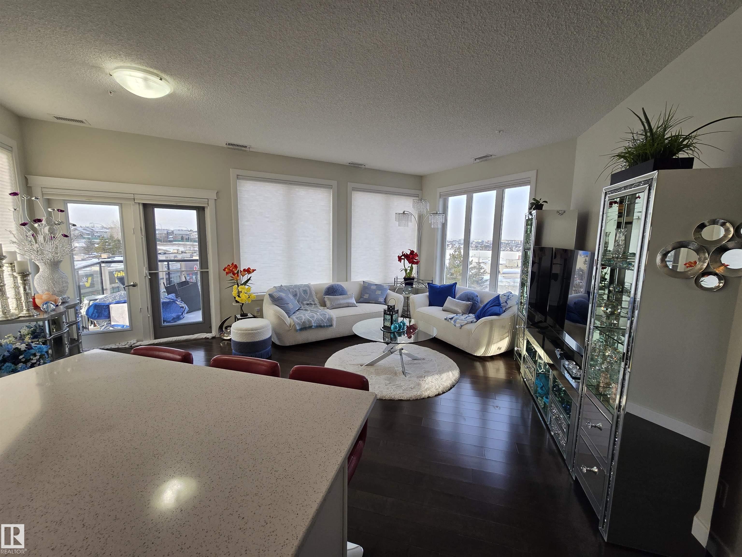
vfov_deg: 89.9
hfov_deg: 106.2
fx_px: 279
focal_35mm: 13
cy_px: 278
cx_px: 371
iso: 50
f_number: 2.2
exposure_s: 1/217
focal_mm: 2.2
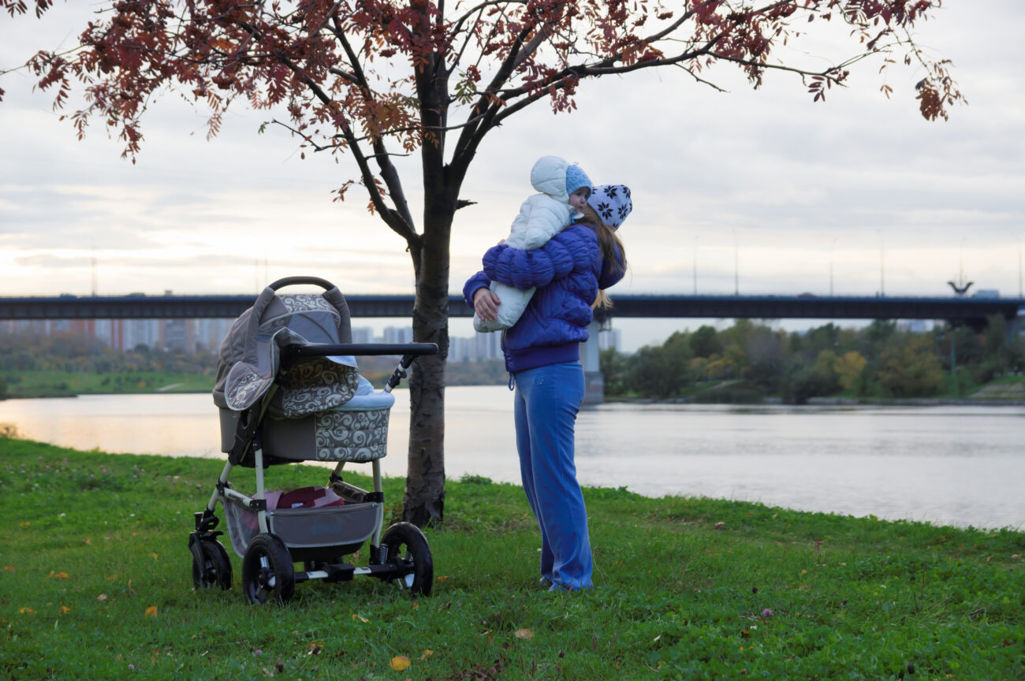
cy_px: 340
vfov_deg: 18.1
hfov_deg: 27.0
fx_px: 2133
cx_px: 512
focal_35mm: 75
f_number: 4
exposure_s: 1/250
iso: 400
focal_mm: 50
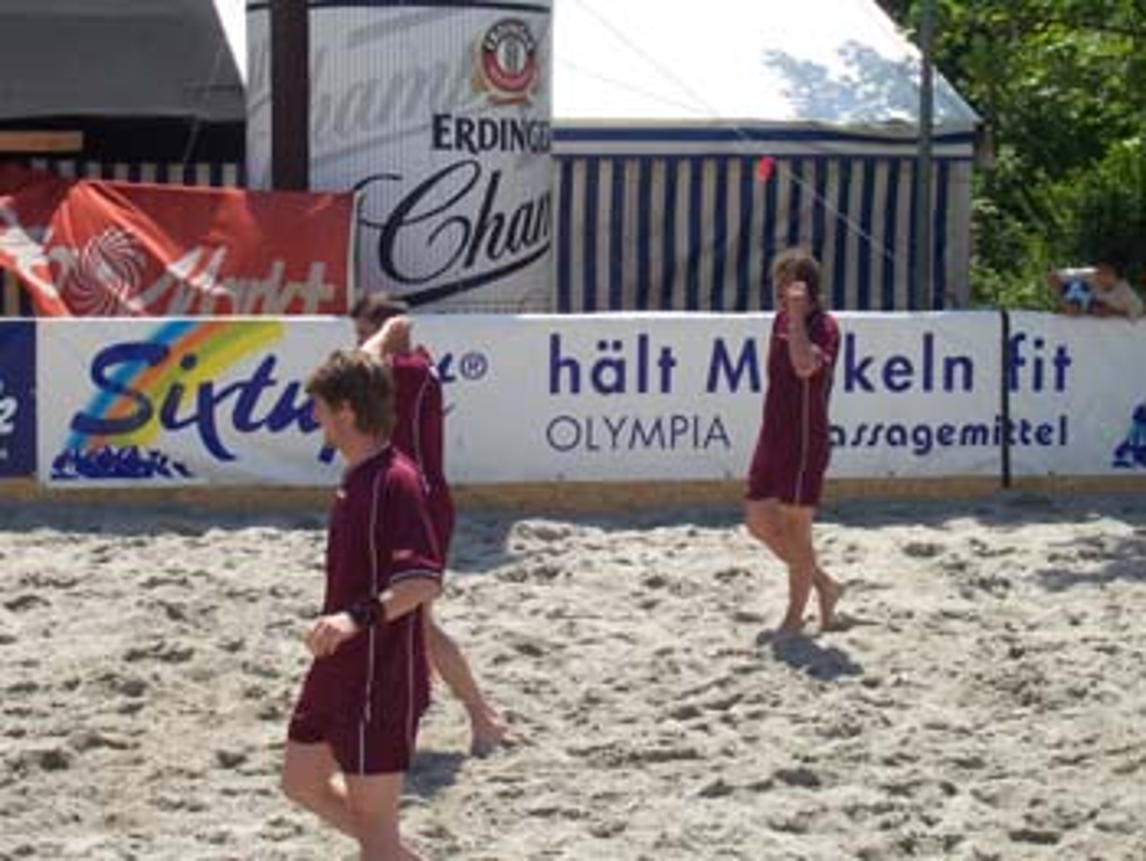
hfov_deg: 19.2
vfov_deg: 14.5
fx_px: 3379
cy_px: 430
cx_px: 573
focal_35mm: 102
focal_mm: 16.8
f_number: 9.5
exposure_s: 1/180
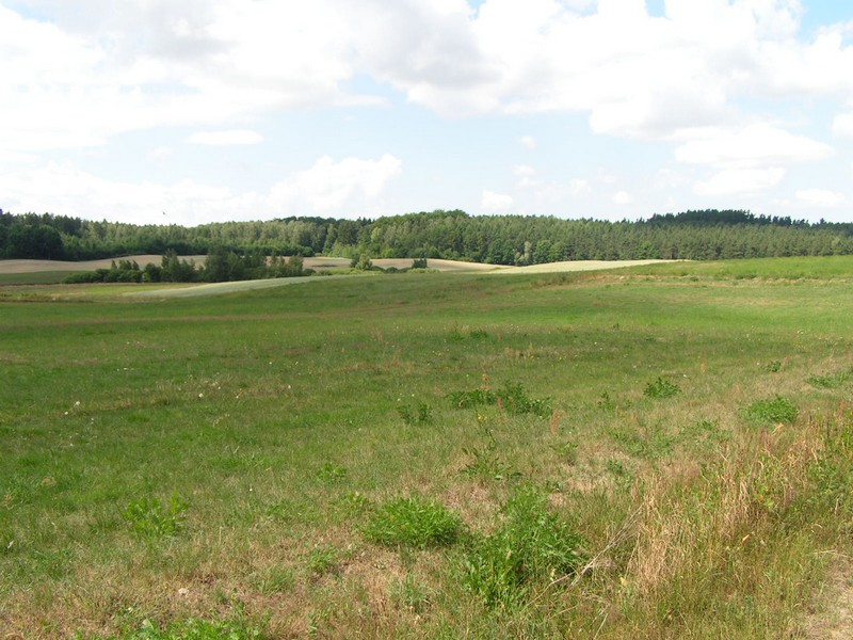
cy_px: 320
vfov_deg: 37.7
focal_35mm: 38
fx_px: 936
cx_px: 426
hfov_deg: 49.0
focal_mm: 6.3
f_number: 5.6
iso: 50
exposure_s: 1/200
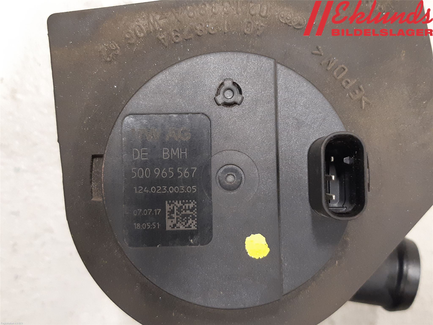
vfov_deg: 53.1
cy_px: 162
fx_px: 325
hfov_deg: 67.3
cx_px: 216
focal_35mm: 26
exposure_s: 1/25
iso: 250
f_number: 1.7
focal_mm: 3.93
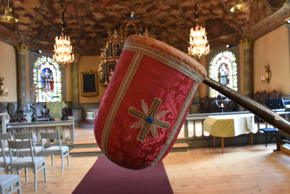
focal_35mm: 30
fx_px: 242
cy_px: 97
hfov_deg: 61.9
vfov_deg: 43.6
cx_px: 145
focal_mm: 20
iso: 6400
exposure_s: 1/20
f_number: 11
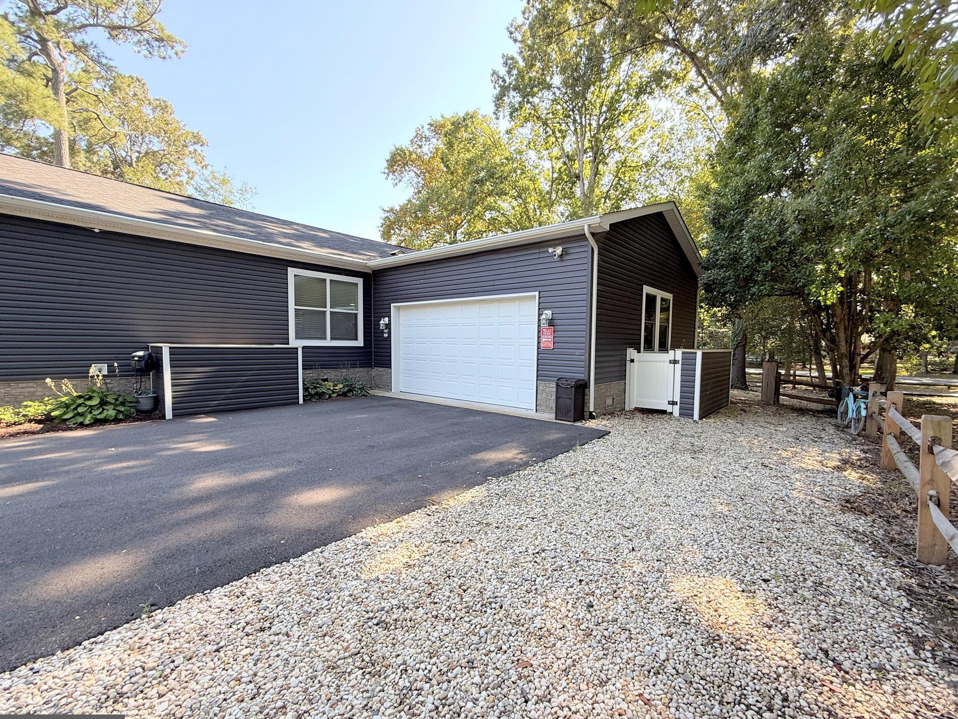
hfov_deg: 98.0
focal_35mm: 15
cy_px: 371
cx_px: 513
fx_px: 415
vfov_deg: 81.7
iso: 40
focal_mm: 2.22
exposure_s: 1/105
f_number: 2.2
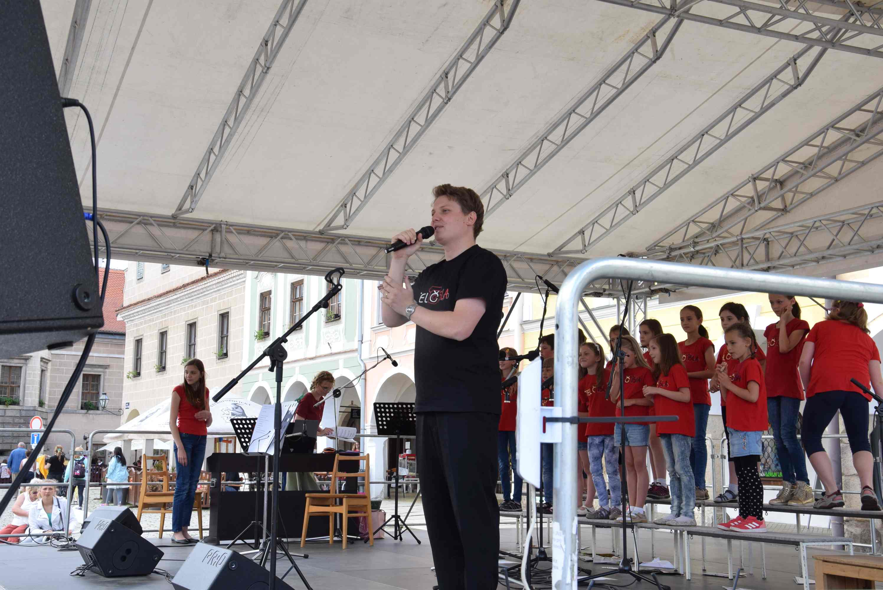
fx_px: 1178
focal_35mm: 48
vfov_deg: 28.1
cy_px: 295
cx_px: 442
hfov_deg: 41.1
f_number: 10
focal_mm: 32
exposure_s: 1/100
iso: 400
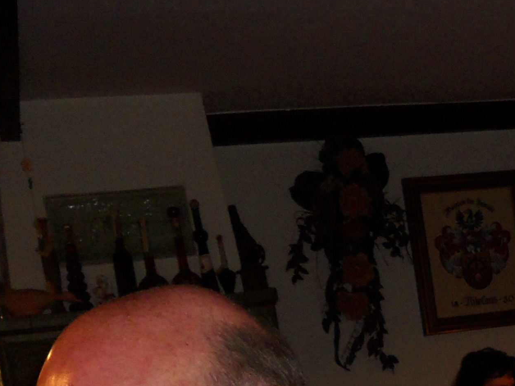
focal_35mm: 86
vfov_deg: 15.8
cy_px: 569
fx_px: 1279
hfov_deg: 21.6
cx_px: 566
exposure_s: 1/45
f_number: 3.5
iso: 200
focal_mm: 4.9
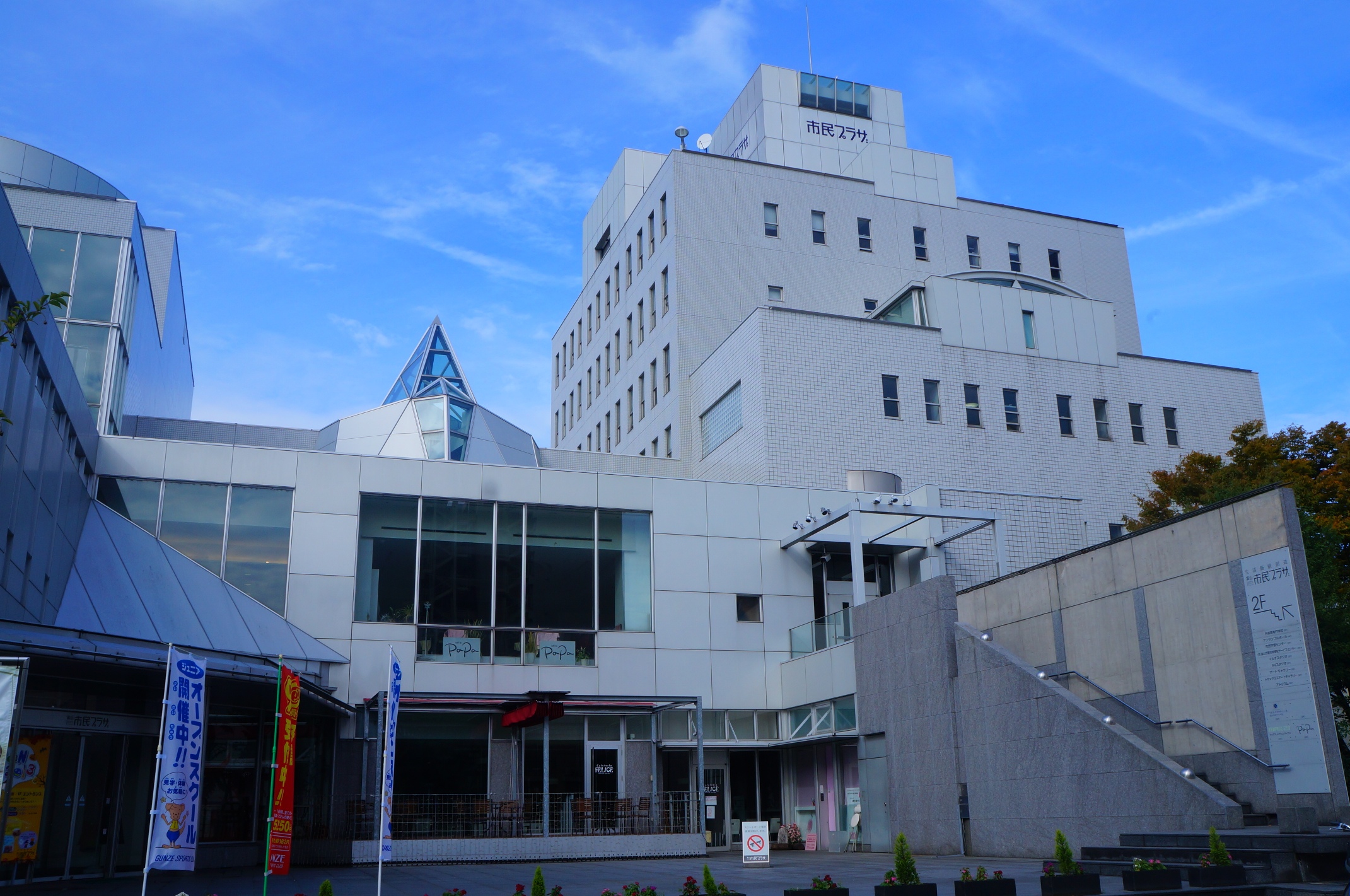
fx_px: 1123
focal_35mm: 30
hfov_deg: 62.0
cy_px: 448
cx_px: 675
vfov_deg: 43.5
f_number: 13
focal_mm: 20
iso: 200
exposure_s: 1/250
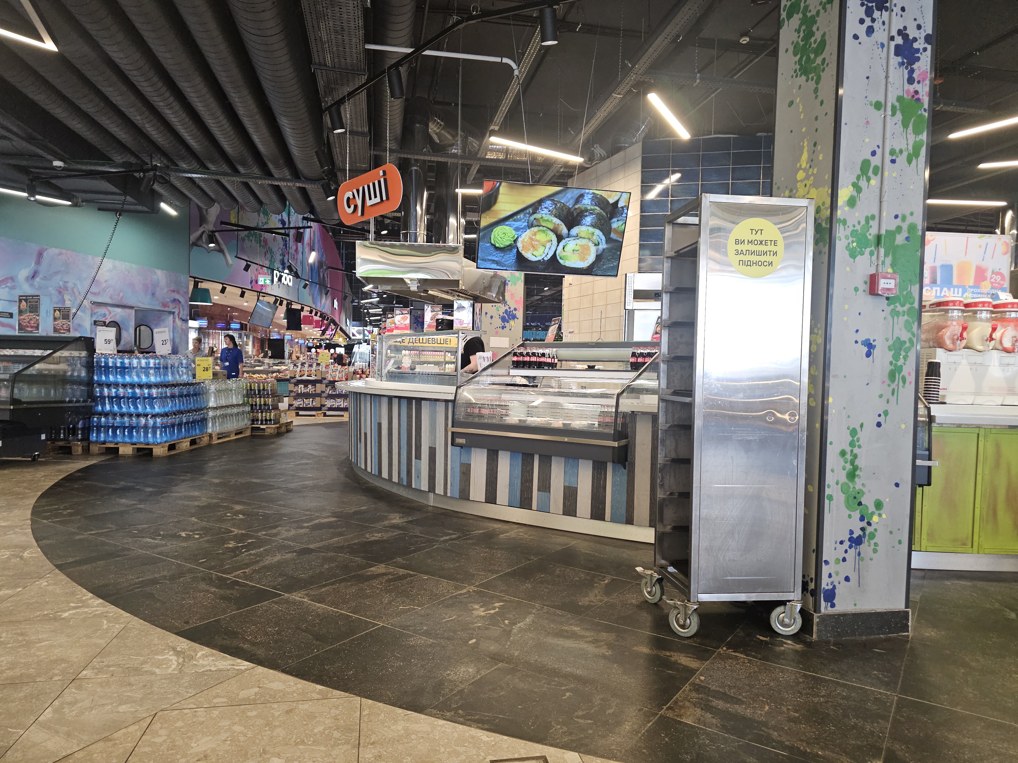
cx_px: 509
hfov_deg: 73.9
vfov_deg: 58.9
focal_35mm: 23
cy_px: 382
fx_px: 676
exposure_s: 1/100
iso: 160
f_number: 1.7
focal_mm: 6.3
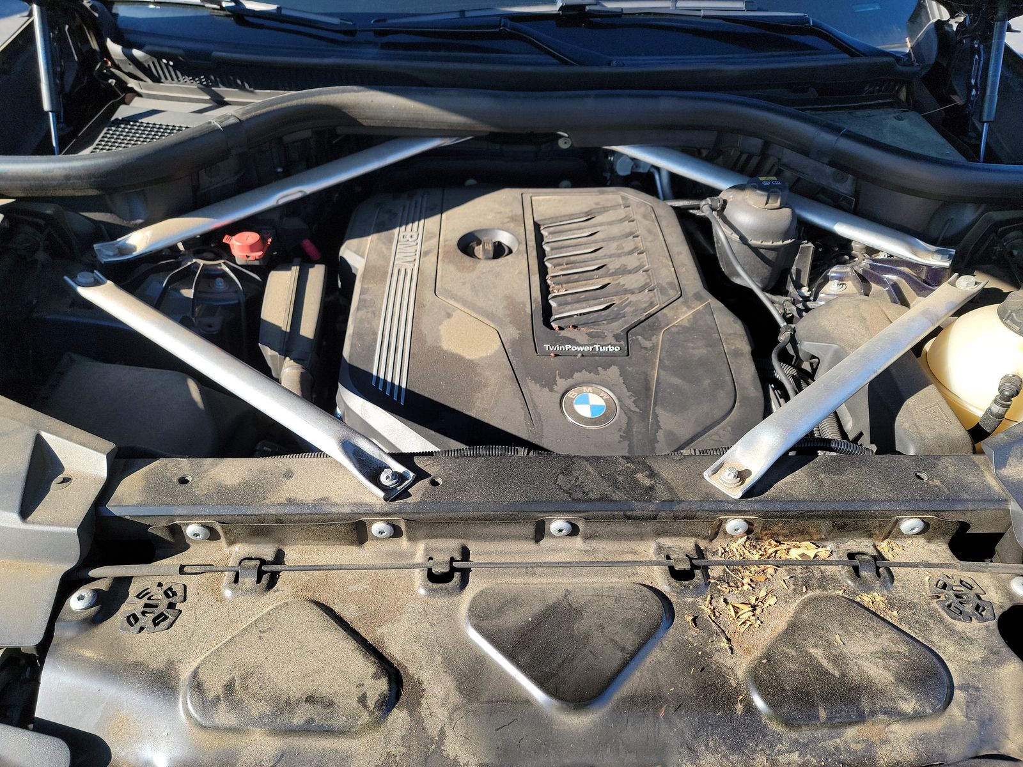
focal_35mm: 24
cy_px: 384
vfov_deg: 56.8
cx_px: 512
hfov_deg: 71.6
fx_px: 709
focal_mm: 6.7
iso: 50
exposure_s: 1/263
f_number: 1.8
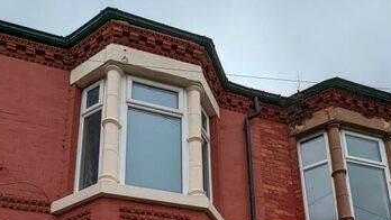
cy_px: 294
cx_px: 203
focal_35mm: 35
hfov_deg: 56.6
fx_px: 363
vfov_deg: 27.5
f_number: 2.2
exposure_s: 1/1754
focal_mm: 2.35
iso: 50
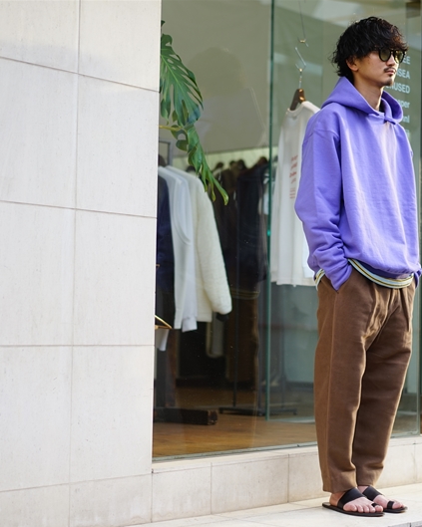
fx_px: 1218
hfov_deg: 19.6
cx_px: 263
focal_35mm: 78
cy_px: 264
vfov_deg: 24.4
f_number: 1.8
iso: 100
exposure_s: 1/250
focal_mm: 55
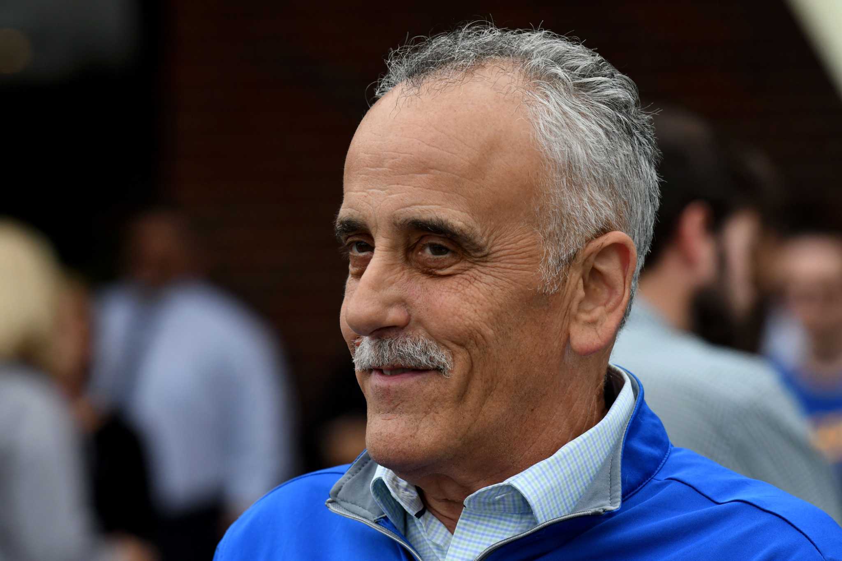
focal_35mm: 278
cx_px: 421
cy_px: 280
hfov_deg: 7.4
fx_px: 6489
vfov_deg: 5.0
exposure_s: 1/2500
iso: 1250
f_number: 5.6
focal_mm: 185
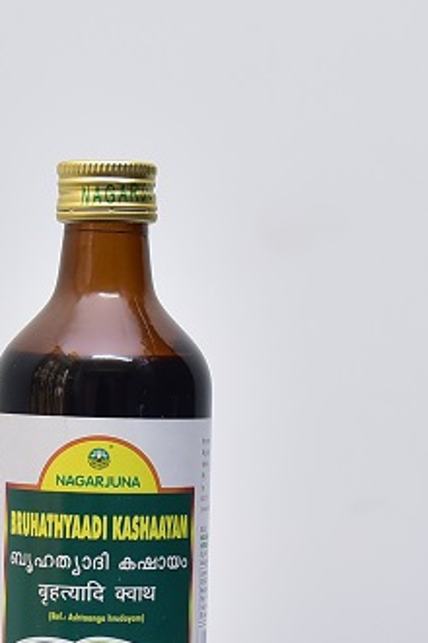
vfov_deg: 28.3
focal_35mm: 70
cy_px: 505
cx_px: 119
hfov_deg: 19.3
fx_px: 1251
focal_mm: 44
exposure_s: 1/100
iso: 1250
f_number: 4
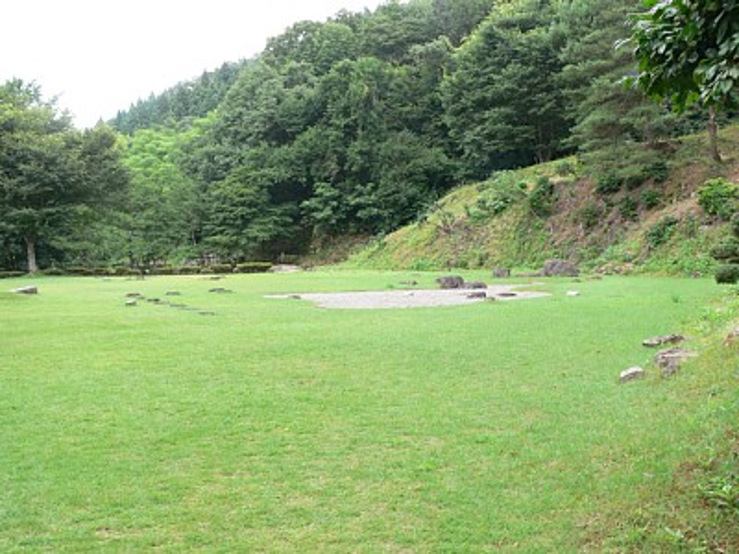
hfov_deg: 52.6
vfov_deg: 40.7
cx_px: 370
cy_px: 277
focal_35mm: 35
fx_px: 747
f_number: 4
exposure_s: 1/80
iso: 80
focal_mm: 7.4
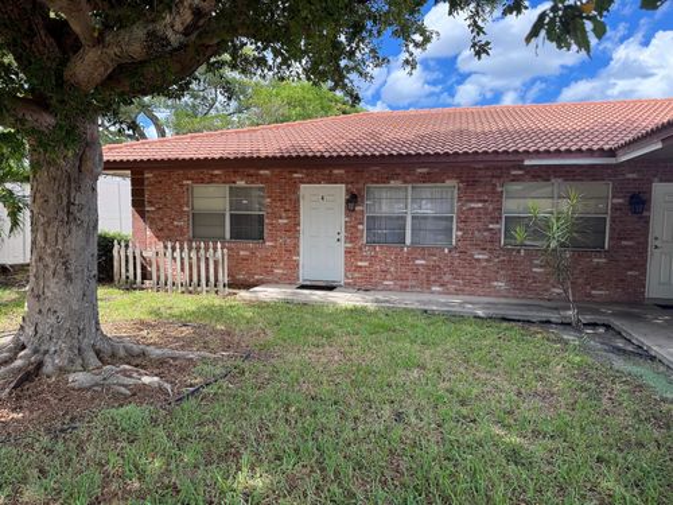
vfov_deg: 56.8
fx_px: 467
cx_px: 336
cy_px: 252
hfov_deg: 71.6
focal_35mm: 24
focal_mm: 6.76
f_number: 1.78
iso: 80
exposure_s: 1/1131
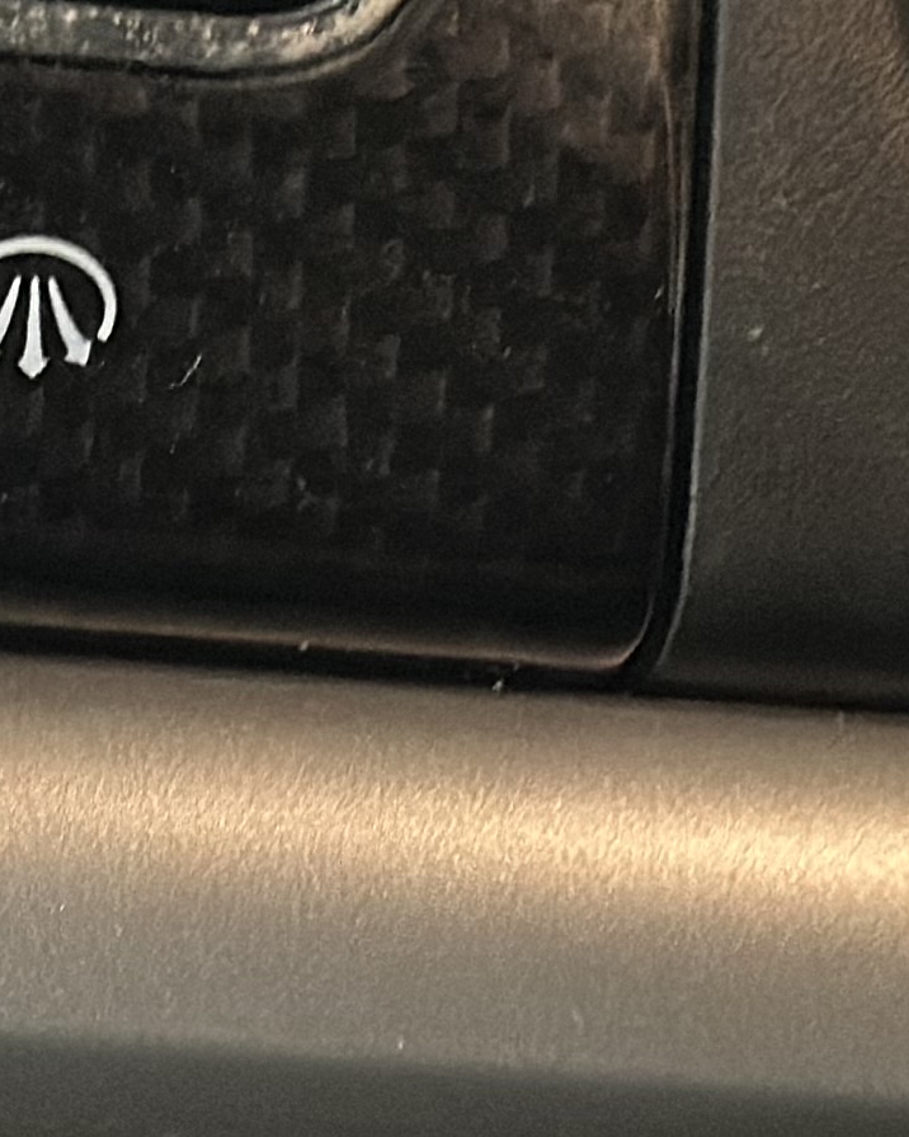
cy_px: 1433
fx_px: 7096
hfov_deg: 7.3
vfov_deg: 9.0
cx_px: 29
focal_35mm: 211
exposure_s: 1/19
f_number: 1.78
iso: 1000
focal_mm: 6.86
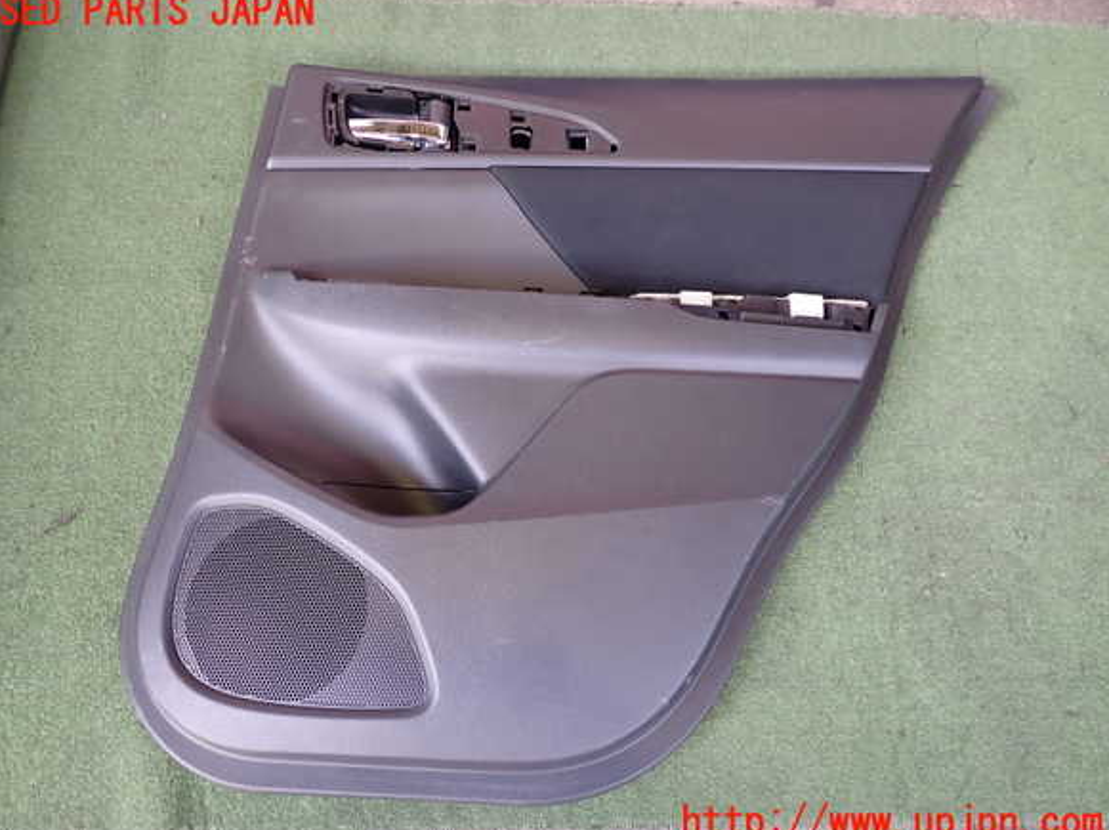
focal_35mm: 31
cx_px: 540
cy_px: 418
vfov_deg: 45.4
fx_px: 993
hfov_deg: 58.4
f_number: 2.3
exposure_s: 1/50
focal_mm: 5.4
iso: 200
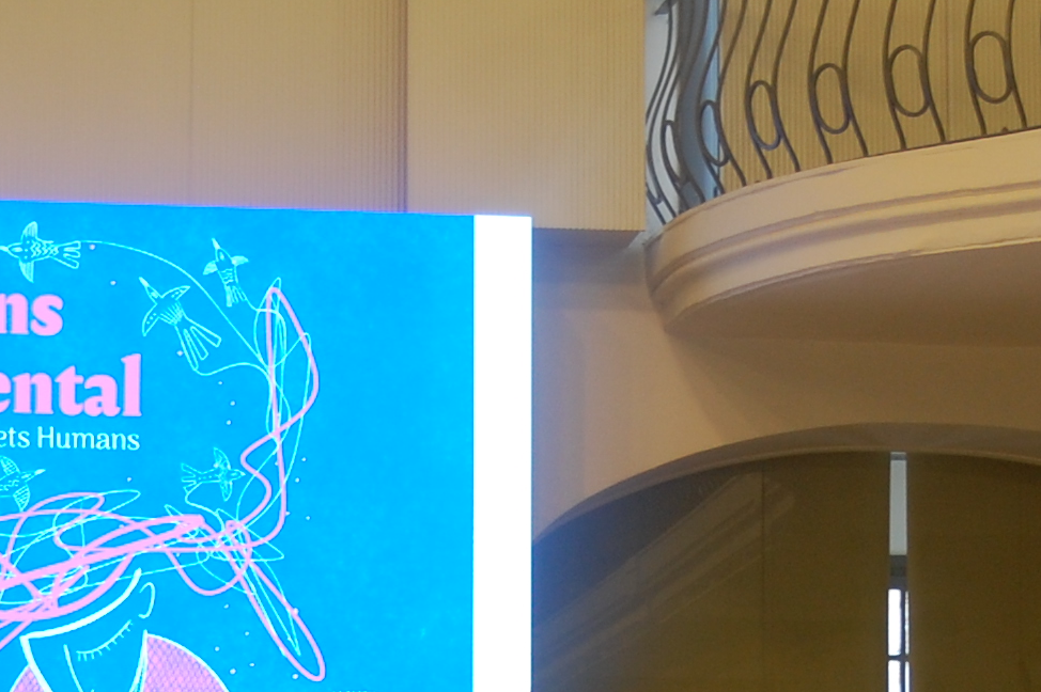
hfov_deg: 14.3
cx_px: 668
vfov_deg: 9.5
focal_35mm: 144
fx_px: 4148
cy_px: 715
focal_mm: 31
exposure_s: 1/30
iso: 400
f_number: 4.5
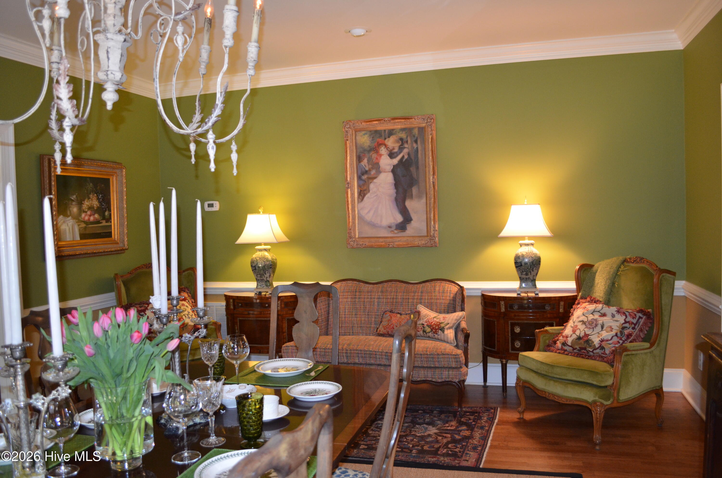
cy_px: 239
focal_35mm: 30
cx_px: 361
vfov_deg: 43.4
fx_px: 600
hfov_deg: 62.0
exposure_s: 1/60
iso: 1000
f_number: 3.8
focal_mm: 20
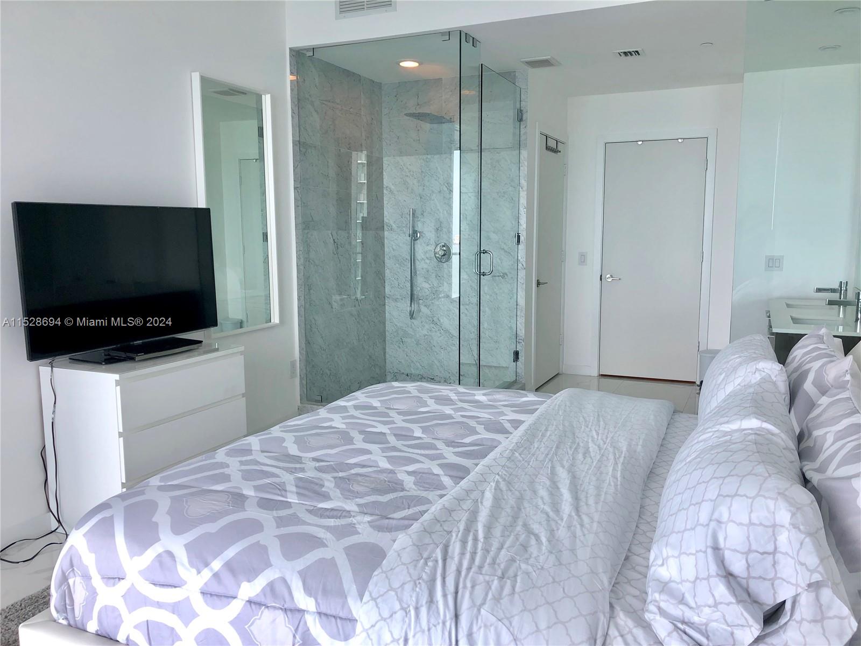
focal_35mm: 28
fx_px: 696
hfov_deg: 63.4
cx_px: 430
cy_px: 323
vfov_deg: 49.7
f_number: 1.8
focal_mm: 4
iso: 25
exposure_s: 1/120
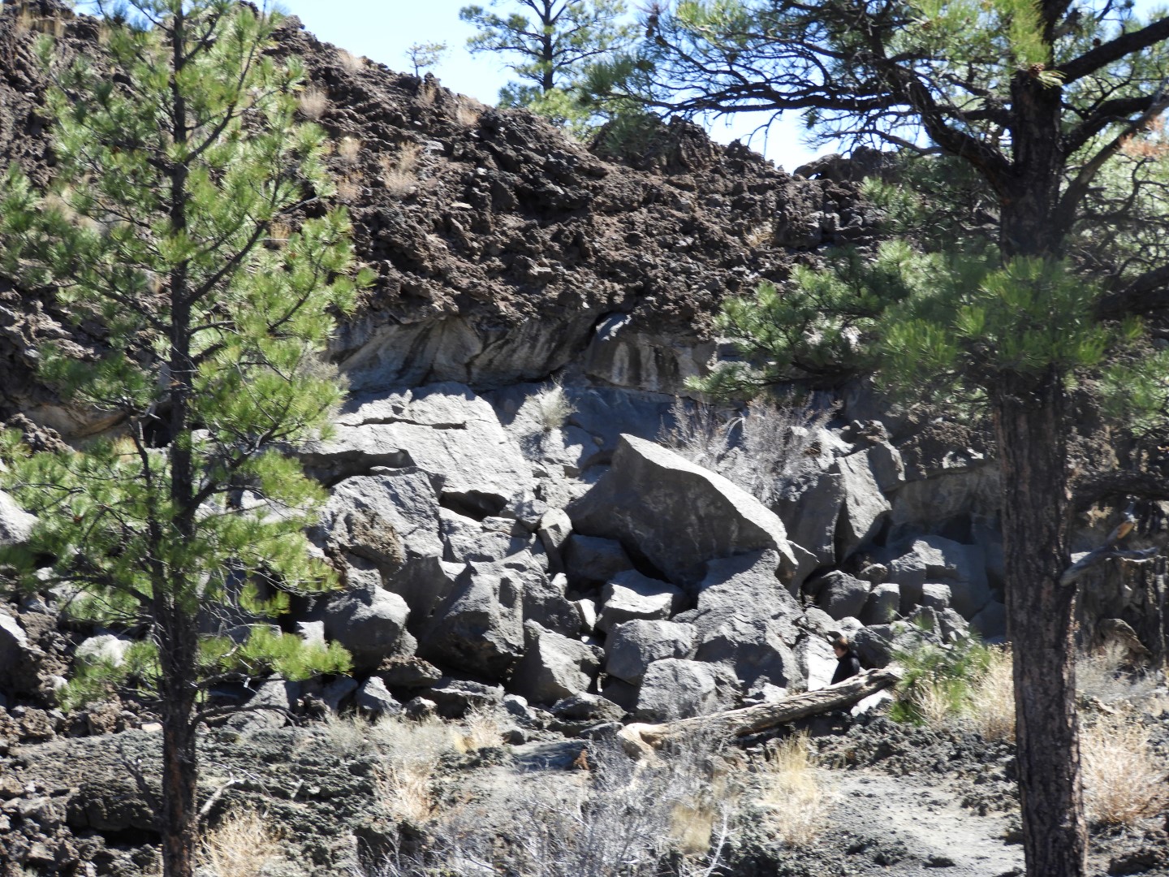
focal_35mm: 70
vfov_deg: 21.0
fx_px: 2364
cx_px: 584
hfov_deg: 27.8
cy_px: 438
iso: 100
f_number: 4.5
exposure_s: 1/200
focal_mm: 12.5
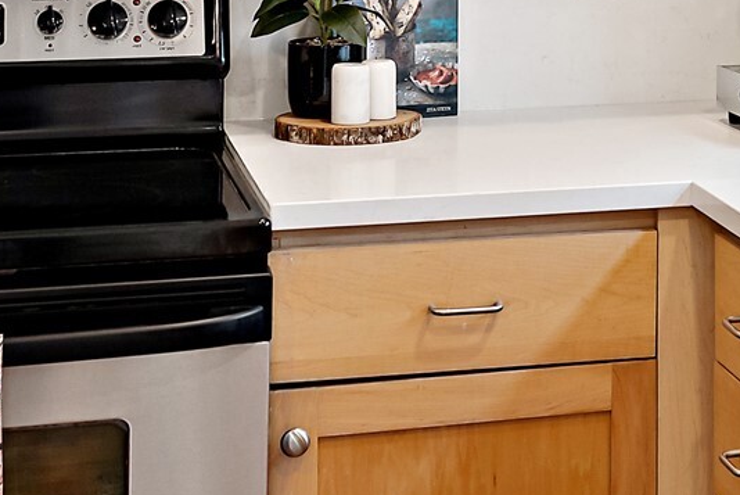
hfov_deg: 17.7
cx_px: 845
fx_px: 2283
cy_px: -256
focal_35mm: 111
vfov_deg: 11.8
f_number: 5.6
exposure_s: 1/30
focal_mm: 35
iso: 1600
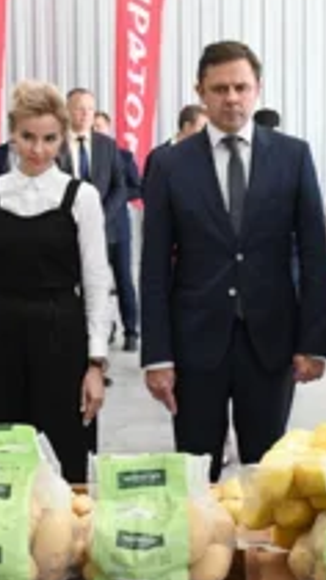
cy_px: 236
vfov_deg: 27.1
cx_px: 227
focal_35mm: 78
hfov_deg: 15.4
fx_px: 1200
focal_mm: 26
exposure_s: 1/125
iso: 2000
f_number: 5.6
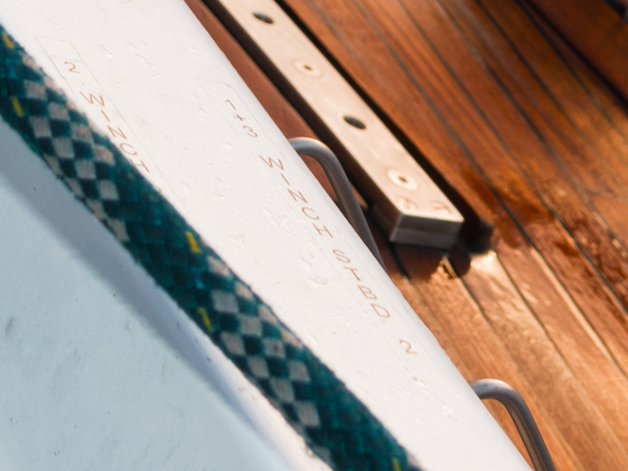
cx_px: 143
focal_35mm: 195
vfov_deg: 7.2
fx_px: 3539
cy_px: -588
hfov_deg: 10.1
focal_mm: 30
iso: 250
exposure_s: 1/160
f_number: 5.6
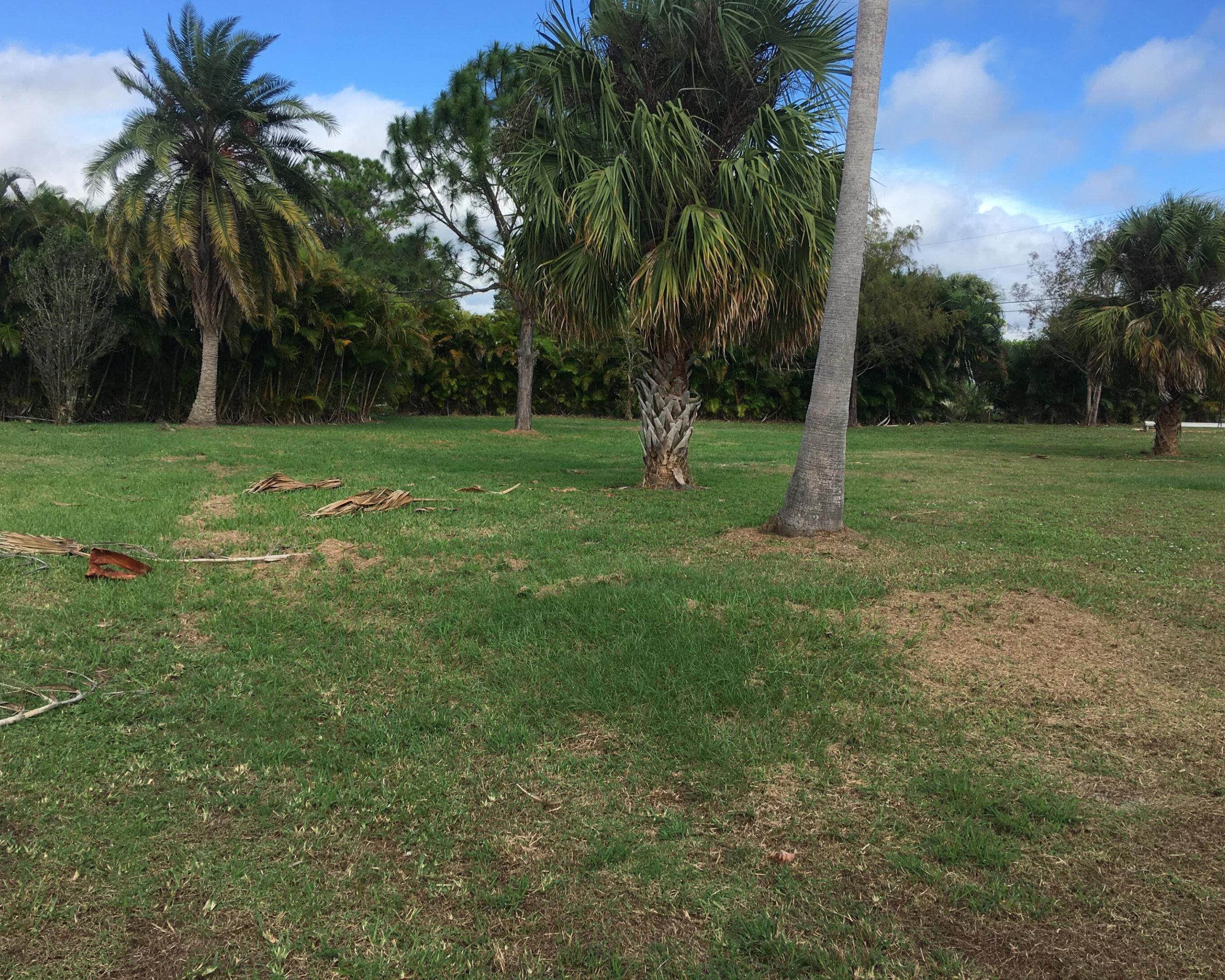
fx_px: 1124
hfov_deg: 57.2
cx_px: 597
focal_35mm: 31
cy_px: 480
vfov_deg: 47.1
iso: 25
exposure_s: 1/916
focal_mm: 4.15
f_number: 2.2
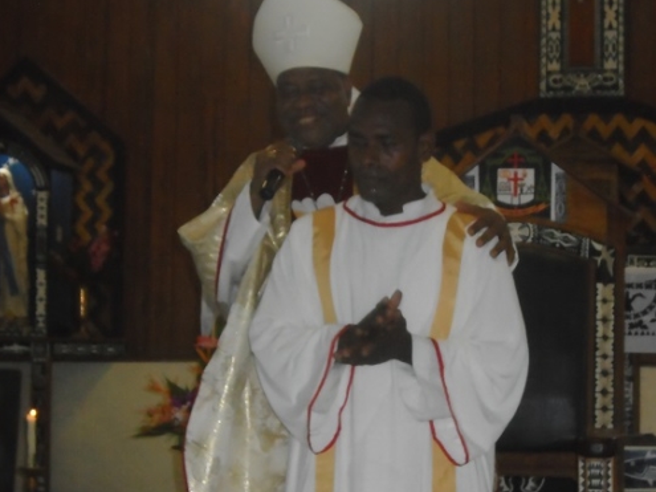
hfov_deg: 22.3
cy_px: 272
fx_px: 1667
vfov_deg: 16.8
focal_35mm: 88
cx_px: 347
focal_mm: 12
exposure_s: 1/60
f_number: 5.5
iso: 640
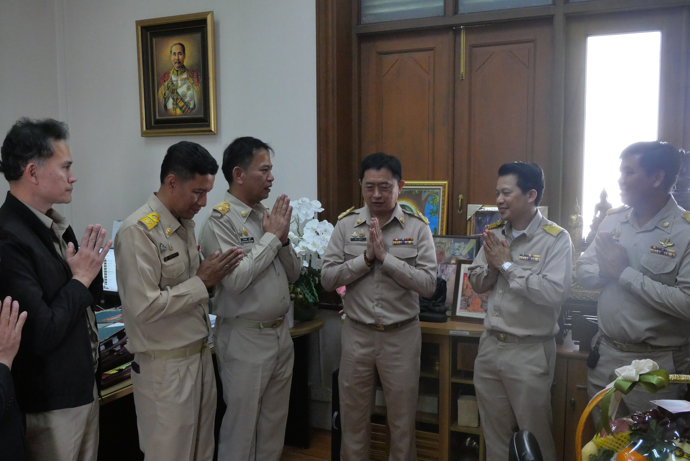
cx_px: 345
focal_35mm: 35
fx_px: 671
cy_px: 230
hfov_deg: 54.4
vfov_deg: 37.9
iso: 3200
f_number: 8
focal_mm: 17
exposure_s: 1/80
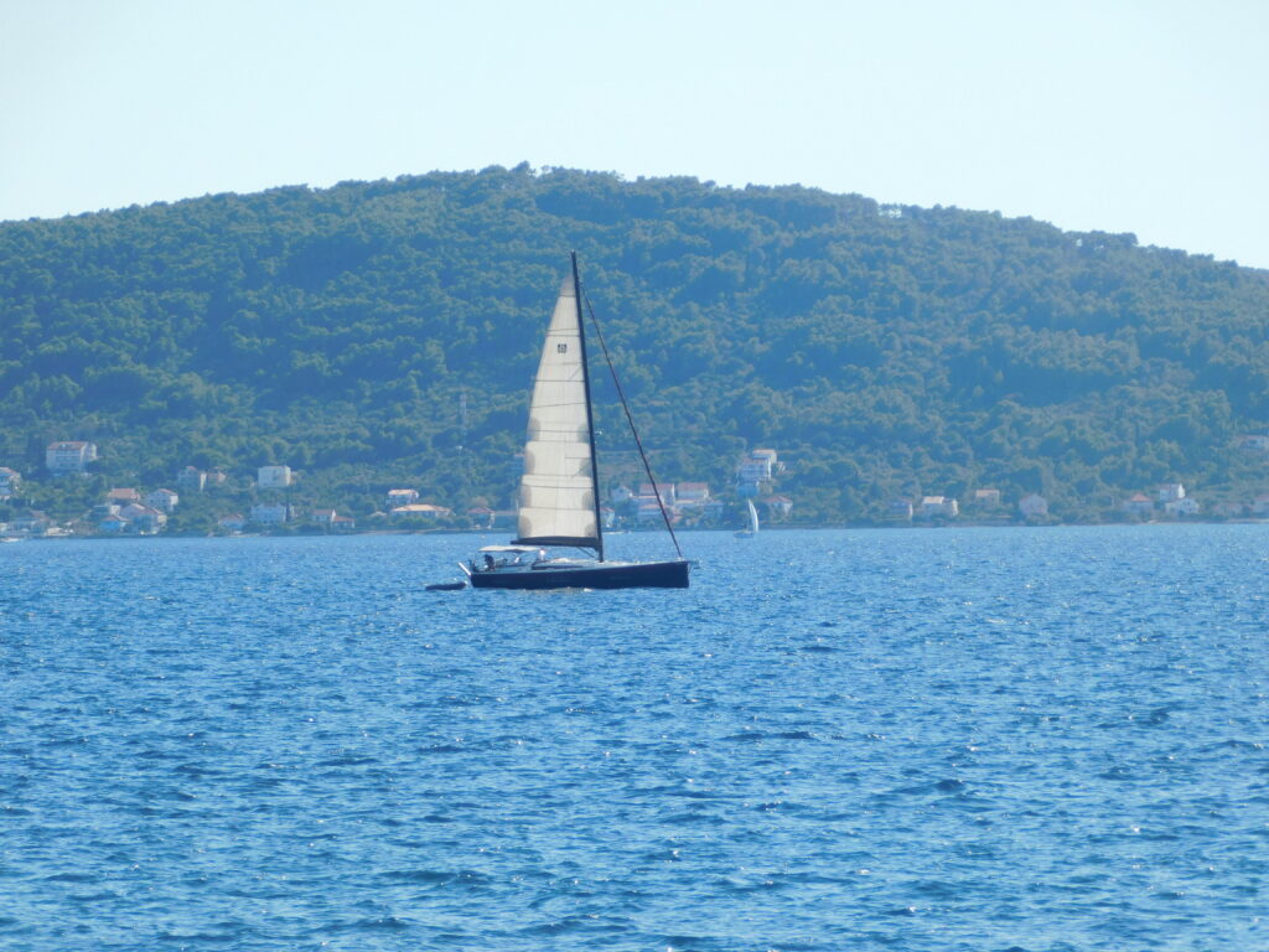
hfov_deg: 6.7
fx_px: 10778
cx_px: 634
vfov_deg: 5.1
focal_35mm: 294
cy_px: 476
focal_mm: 52.2
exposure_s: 1/400
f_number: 5.7
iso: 125
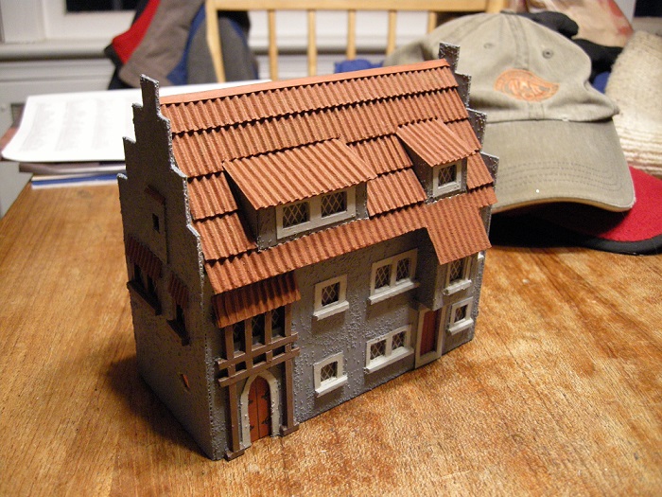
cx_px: 331
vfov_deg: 40.7
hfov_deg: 52.6
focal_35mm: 35
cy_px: 248
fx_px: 669
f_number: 2.7
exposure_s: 1/11.1
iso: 400
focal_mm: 7.5
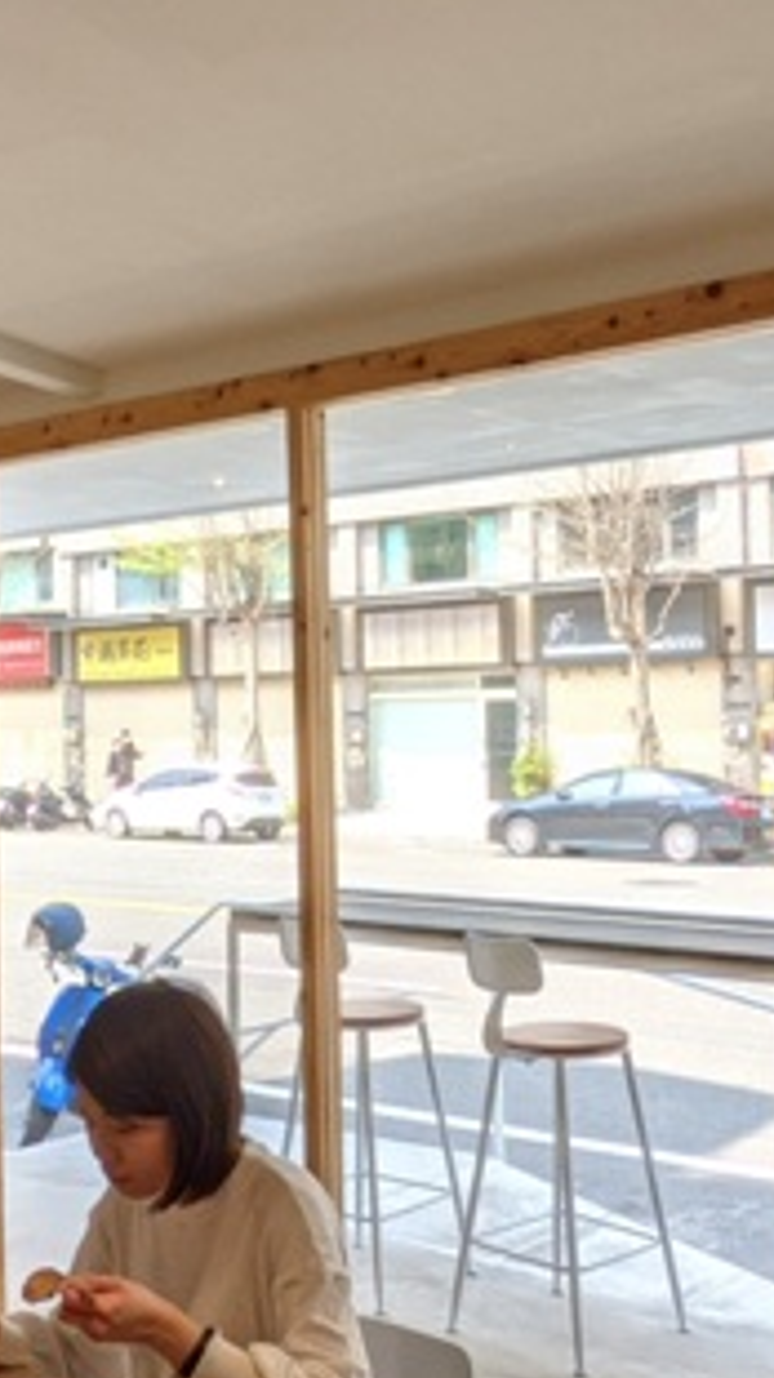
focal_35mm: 45
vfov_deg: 45.5
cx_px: 325
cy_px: 640
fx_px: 1645
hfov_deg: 26.4
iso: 40
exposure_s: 1/295
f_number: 2.2
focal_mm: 2.22
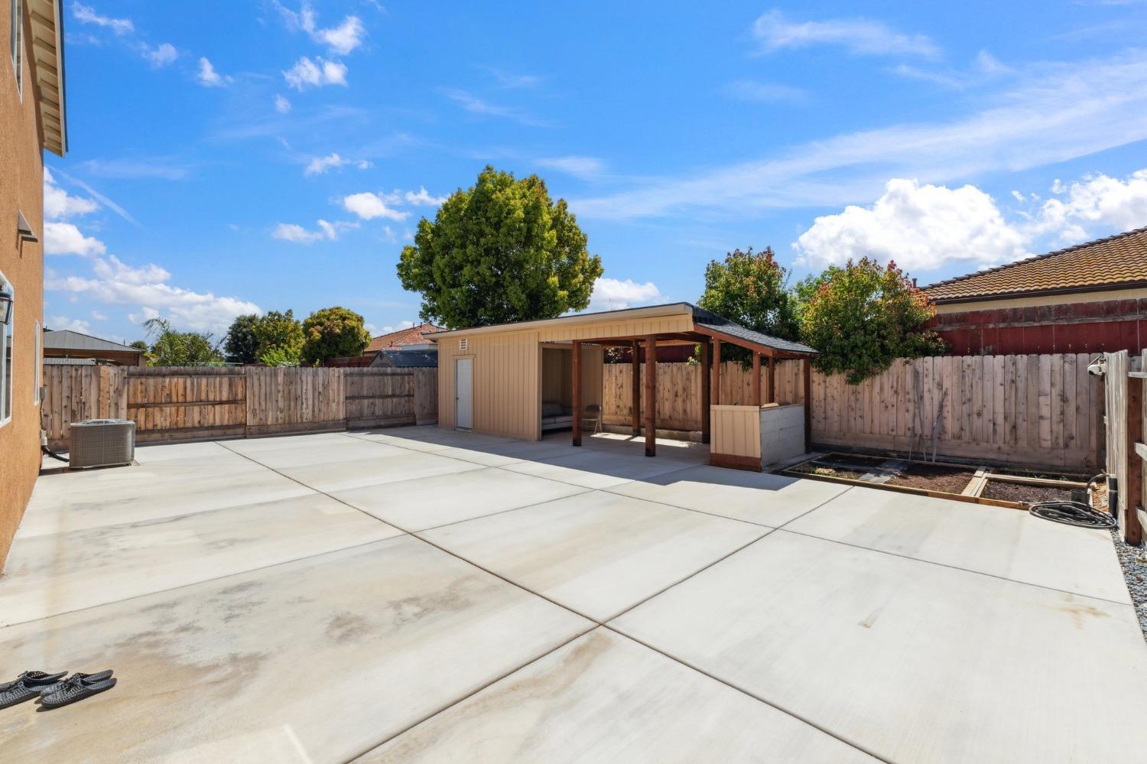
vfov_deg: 77.3
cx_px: 574
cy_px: 382
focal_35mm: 15
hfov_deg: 100.4
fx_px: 478
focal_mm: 10
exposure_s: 1/640
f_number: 8
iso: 100
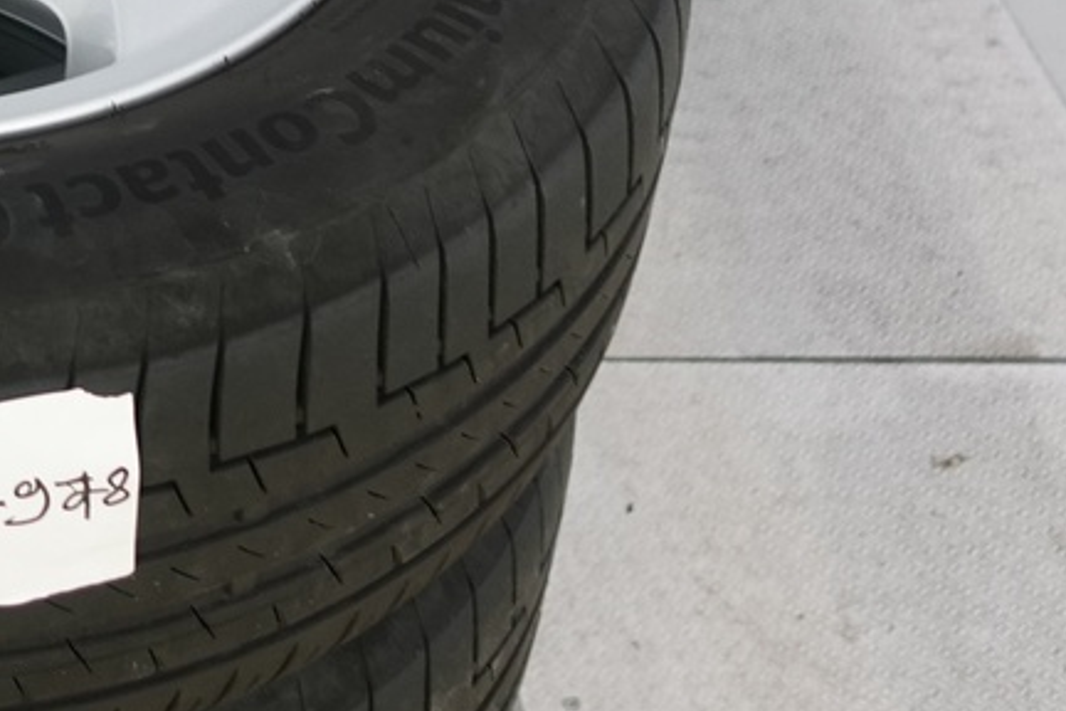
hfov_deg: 20.8
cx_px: -281
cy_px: -316
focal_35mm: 90
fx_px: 2665
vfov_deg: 14.3
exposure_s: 1/30
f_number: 1.8
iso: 160
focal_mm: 9.4
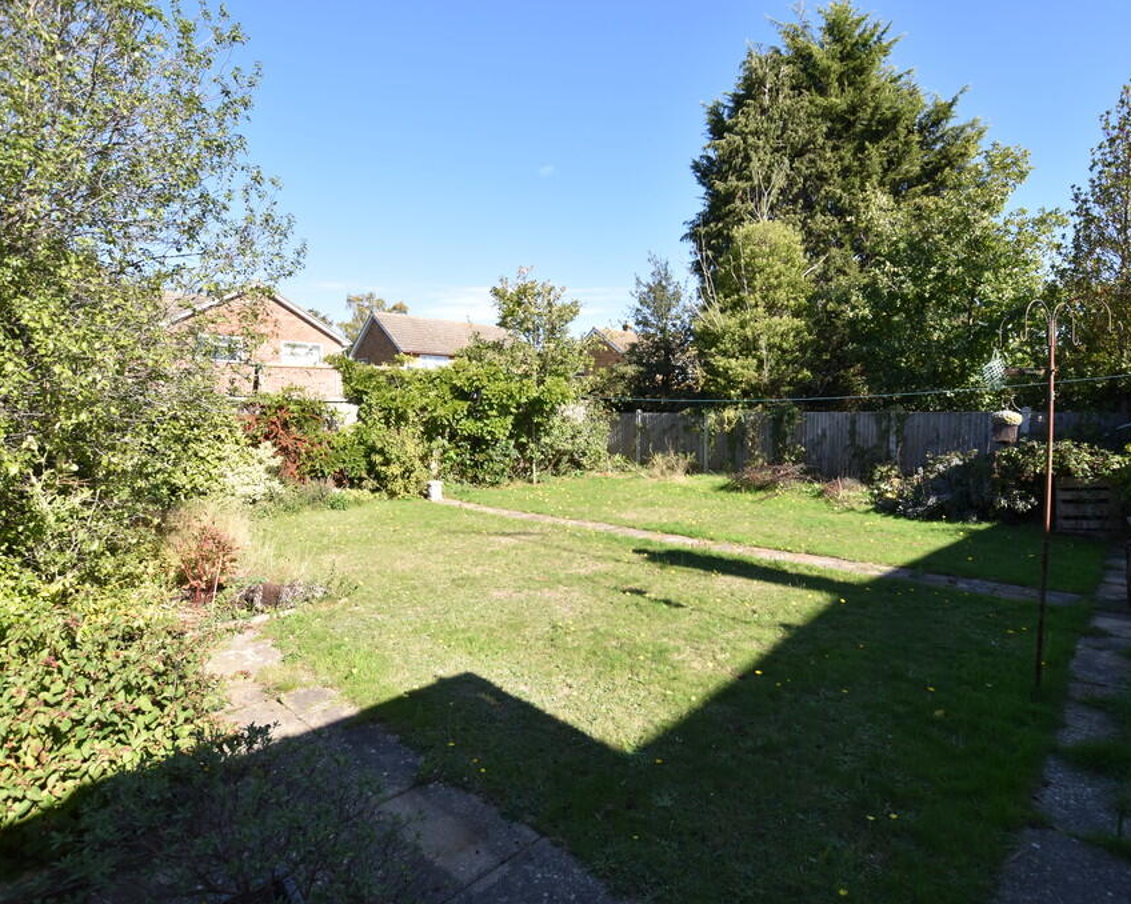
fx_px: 569
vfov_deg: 77.0
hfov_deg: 89.6
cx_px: 594
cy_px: 454
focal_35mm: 17
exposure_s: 1/160
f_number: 6.3
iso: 100
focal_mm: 10
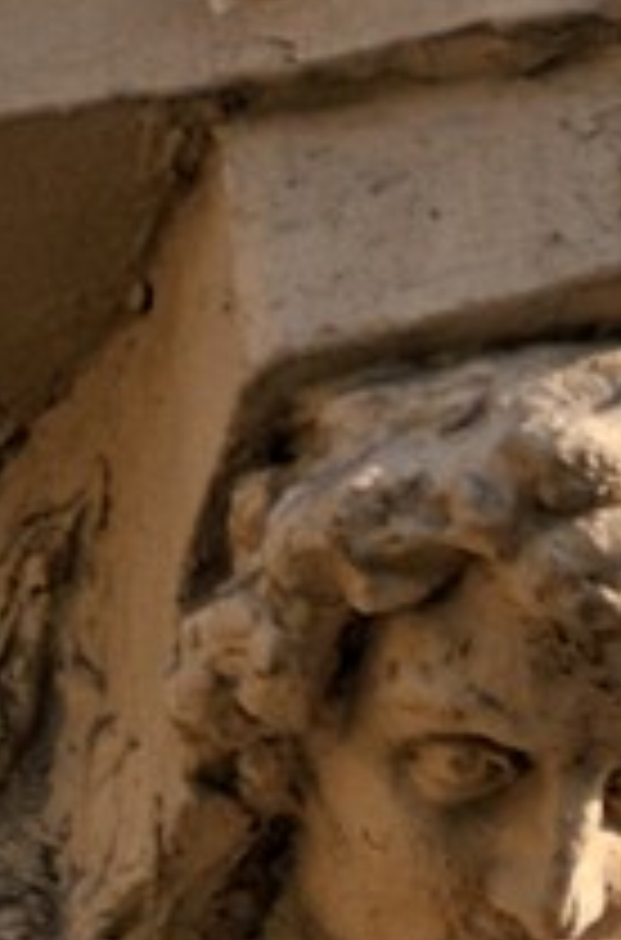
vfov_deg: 2.7
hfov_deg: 1.8
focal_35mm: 776
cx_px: 529
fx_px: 20212
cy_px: 1979
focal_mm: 120
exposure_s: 1/1000
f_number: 7.1
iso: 320
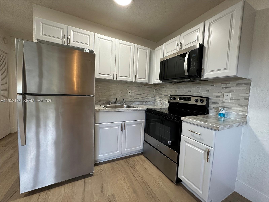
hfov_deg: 102.1
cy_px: 101
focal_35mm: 14
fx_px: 109
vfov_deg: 85.7
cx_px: 134
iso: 200
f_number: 2.2
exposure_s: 1/60
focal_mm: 2.22
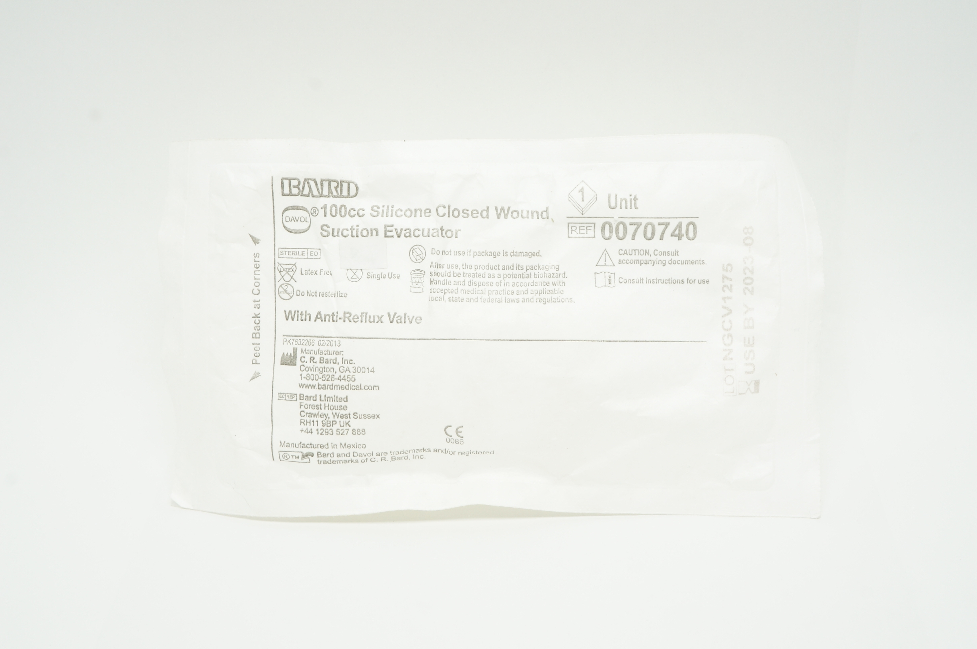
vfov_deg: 31.8
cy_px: 324
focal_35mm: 42
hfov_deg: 46.4
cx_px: 488
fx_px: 1139
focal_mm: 28
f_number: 11
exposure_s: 1/15
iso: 400
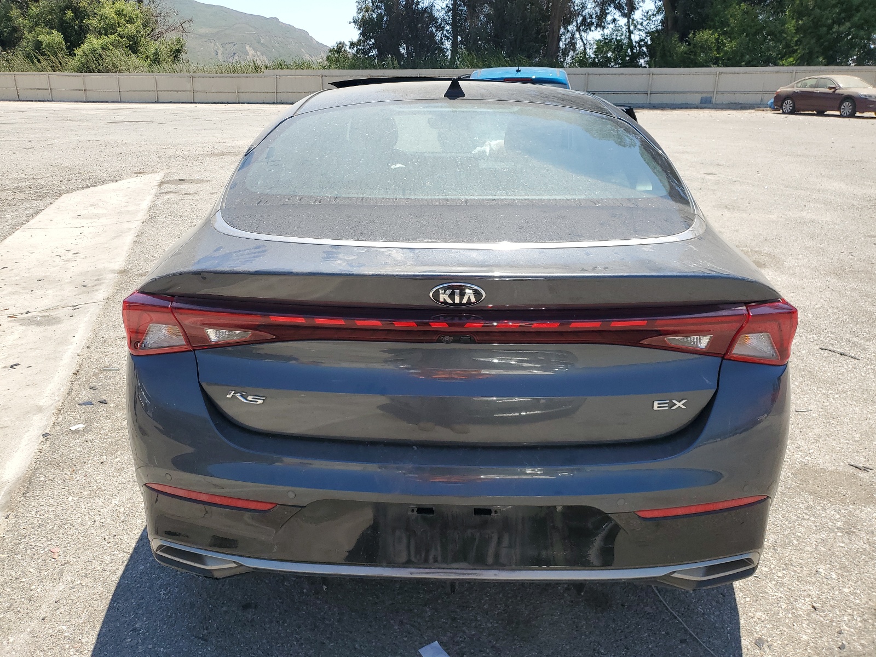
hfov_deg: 67.3
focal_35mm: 26
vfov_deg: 53.1
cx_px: 438
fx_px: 658
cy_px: 328
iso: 50
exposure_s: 1/2000
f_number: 1.5
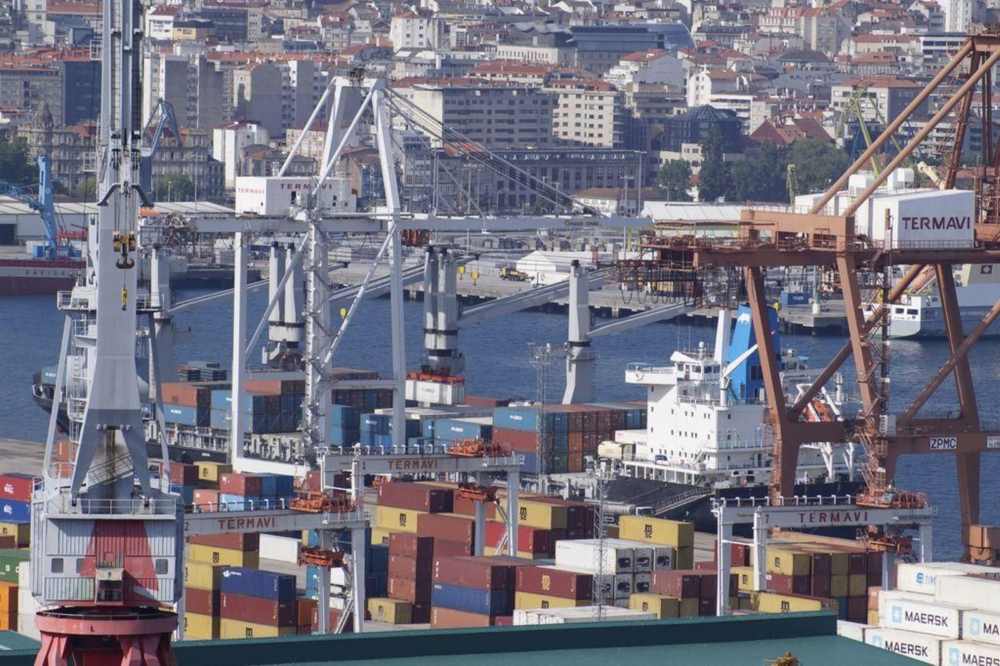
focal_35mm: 225
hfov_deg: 9.2
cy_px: 333
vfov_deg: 6.1
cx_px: 500
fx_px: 6248
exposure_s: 1/320
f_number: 6.3
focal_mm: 150
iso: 100
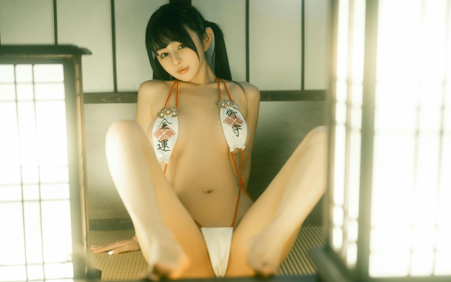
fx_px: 627
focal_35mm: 51
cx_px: 225
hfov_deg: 39.6
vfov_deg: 25.3
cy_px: 147
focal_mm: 50
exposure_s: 1/40
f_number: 1.4
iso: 250
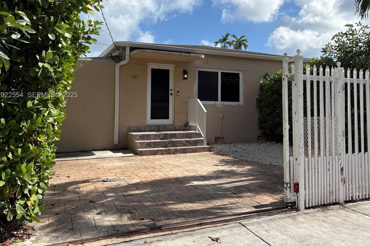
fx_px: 349
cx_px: 220
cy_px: 95
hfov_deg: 55.4
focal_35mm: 34
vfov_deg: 38.7
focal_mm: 5.96
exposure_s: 1/4329
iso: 50
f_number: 1.6
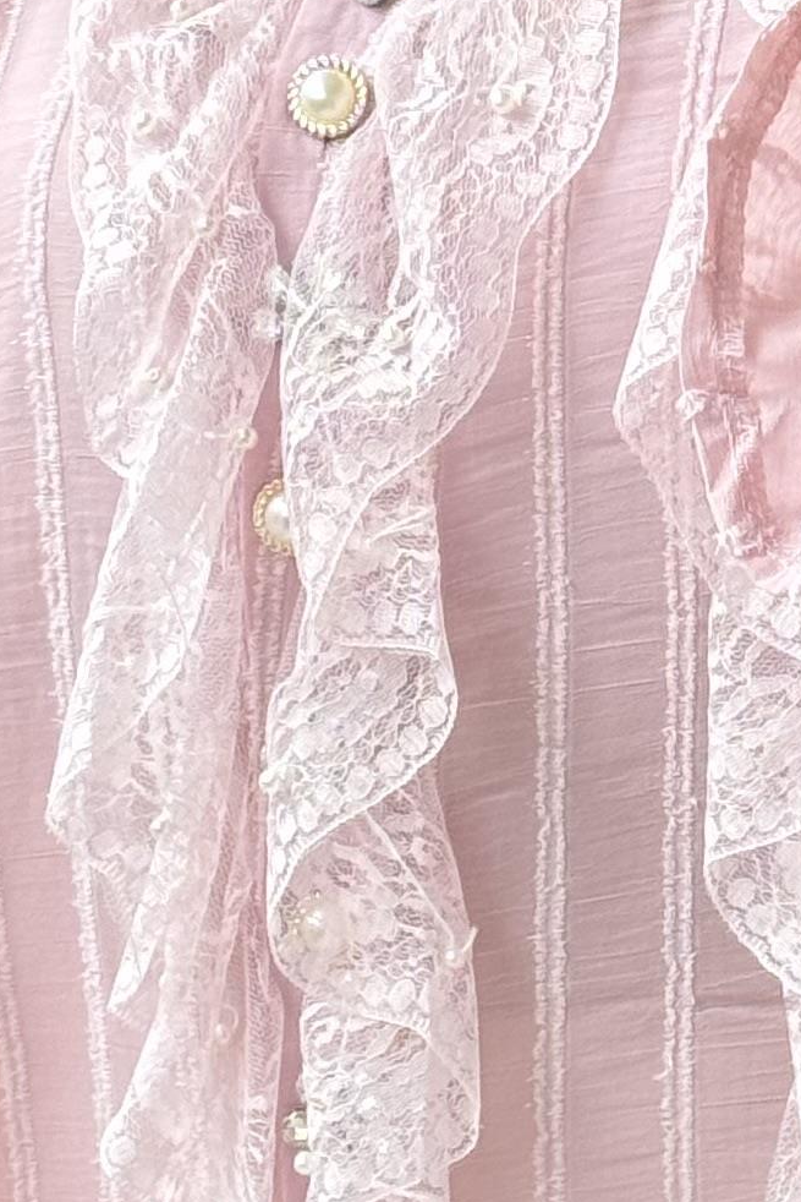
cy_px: 316
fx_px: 6839
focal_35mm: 205
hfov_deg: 6.7
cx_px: 728
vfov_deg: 10.0
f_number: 1.78
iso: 80
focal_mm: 6.76
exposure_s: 1/124
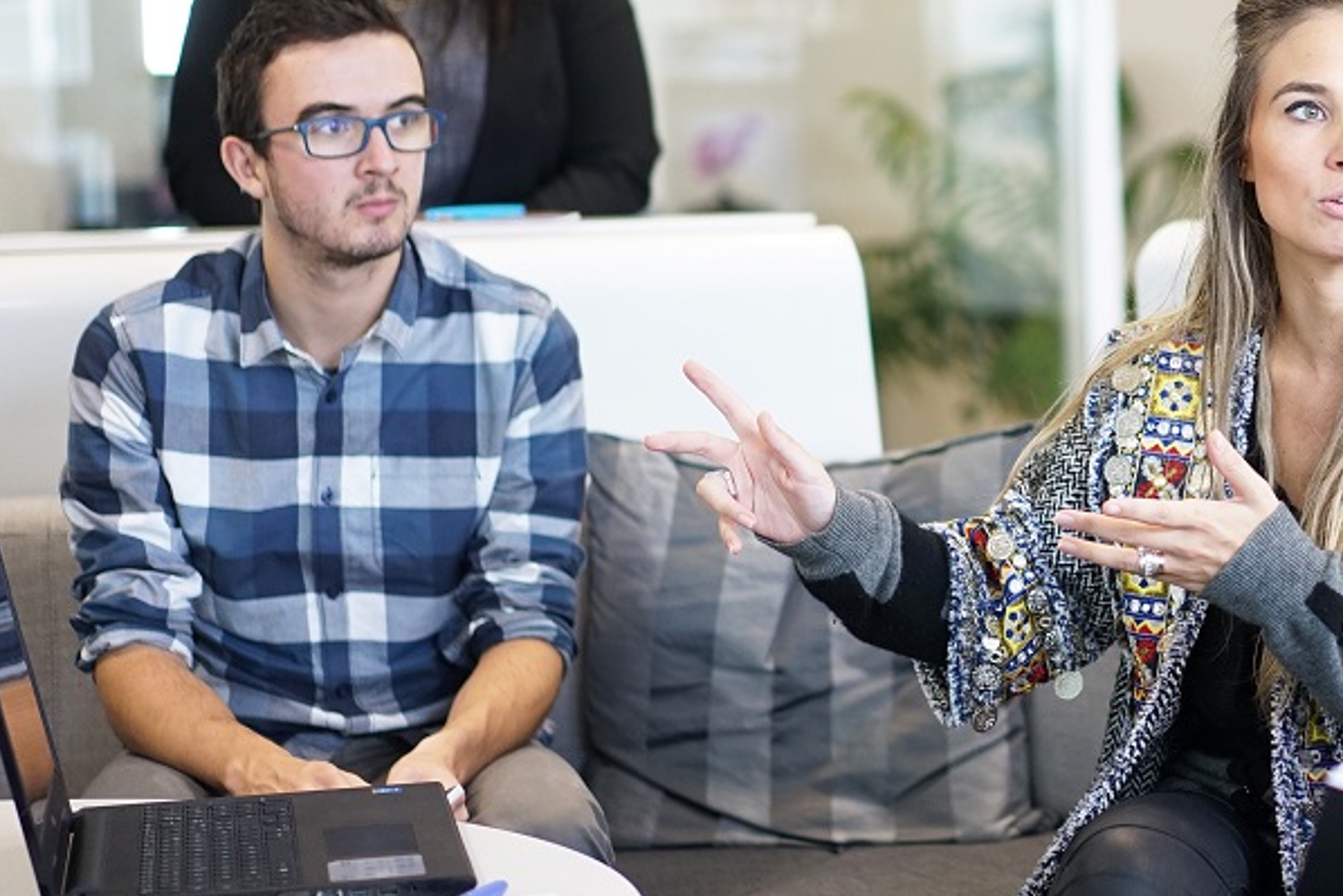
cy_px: 223
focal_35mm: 108
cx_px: 1275
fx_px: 4030
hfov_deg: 18.5
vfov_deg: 12.7
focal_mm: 55
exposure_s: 1/250
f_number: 1.8
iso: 640
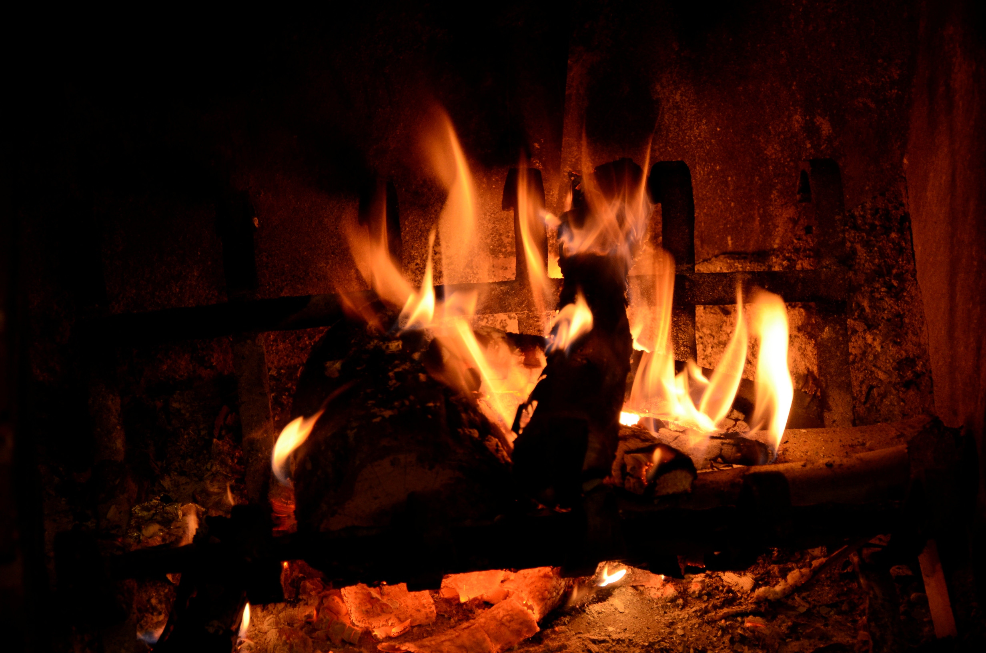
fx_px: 3075
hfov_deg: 18.2
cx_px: 493
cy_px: 326
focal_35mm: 112
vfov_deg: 12.1
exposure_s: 1/30
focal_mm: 75
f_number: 5.3
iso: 800
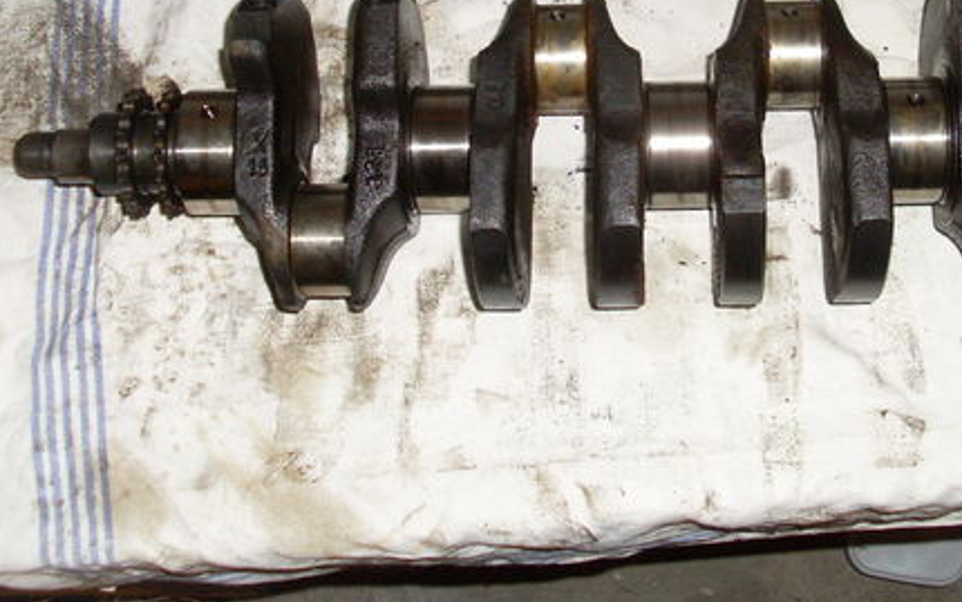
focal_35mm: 60
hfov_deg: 33.6
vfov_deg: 21.2
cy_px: 76
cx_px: 673
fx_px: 1573
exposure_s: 1/45
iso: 100
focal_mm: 6.3
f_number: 3
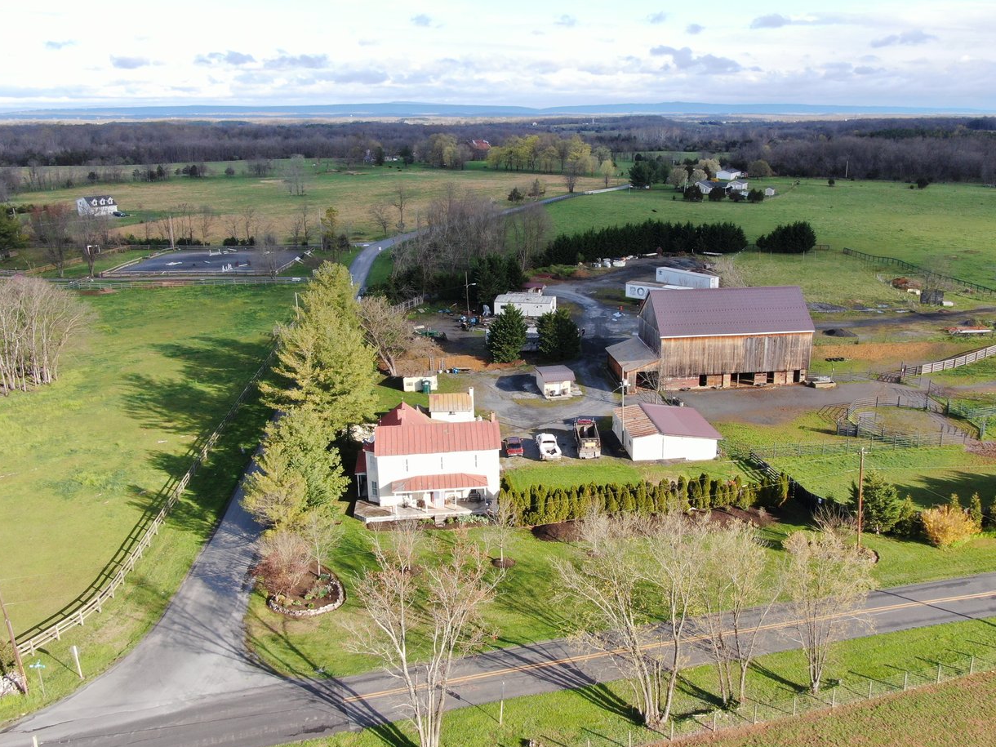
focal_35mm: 31
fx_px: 892
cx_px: 542
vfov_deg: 45.4
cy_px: 384
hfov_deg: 58.3
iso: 100
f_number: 2.8
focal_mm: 4.48
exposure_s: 1/400
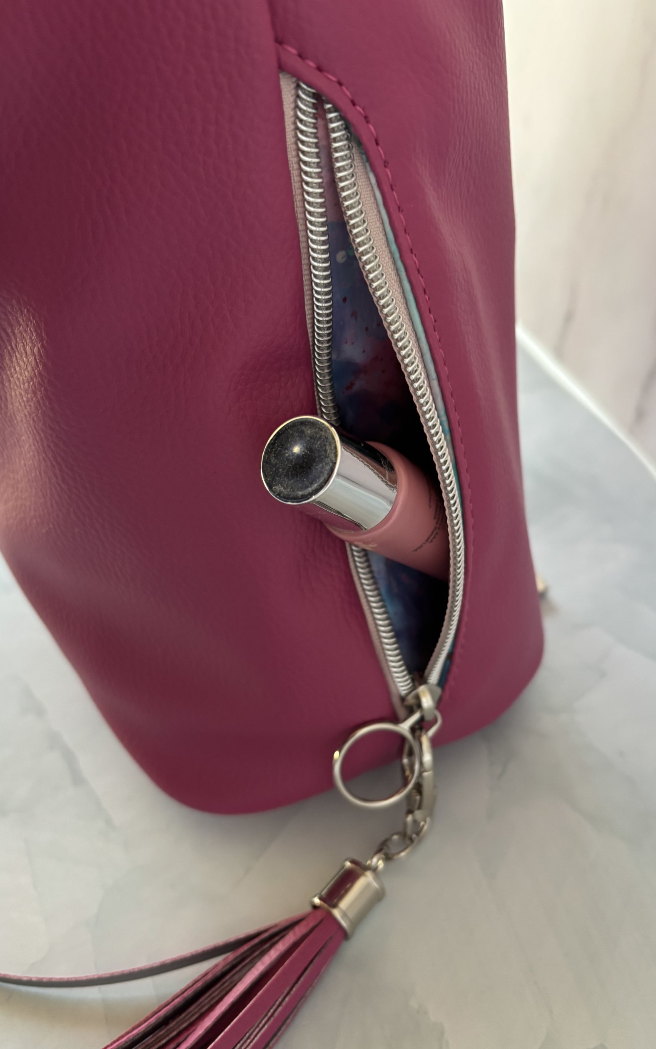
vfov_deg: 66.5
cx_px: 341
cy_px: 529
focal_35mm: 28
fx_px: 801
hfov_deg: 44.5
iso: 250
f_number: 1.6
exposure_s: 1/60
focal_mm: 5.96
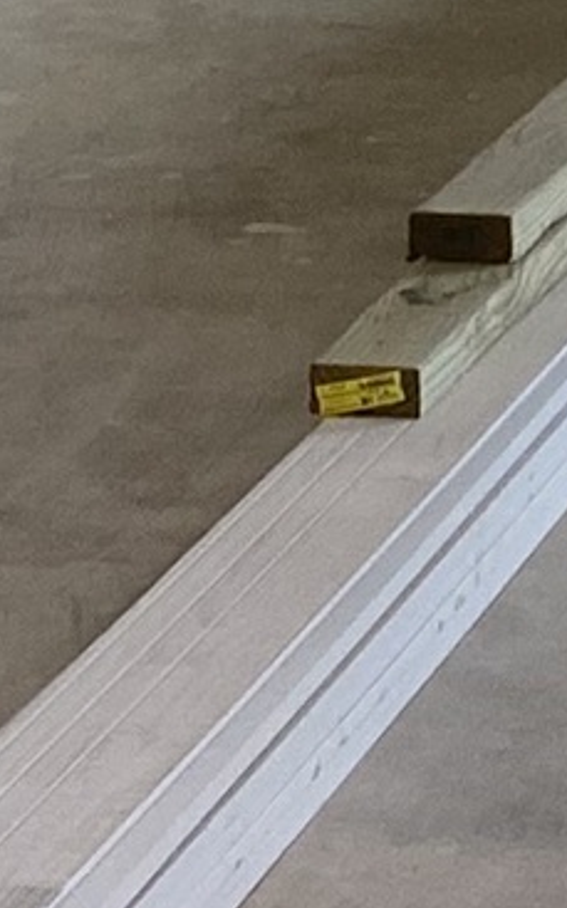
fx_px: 5718
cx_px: 765
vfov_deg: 8.3
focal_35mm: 231
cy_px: -1309
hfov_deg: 5.6
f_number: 1.8
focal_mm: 4.25
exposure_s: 1/121
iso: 125
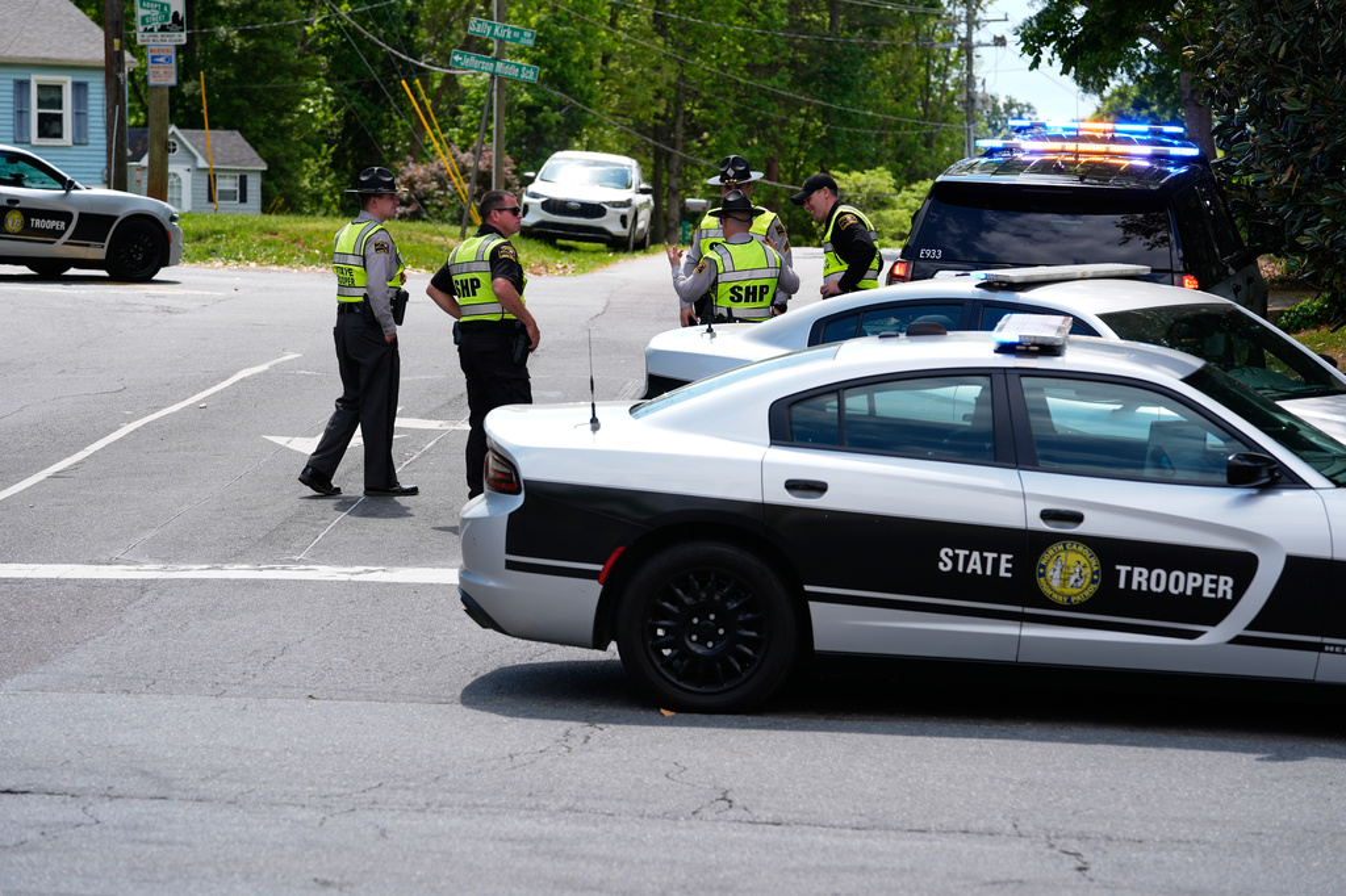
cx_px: 673
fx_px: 4709
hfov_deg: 16.3
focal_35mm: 126
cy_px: 448
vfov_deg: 10.9
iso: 125
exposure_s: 1/500
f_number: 5.6
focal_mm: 126
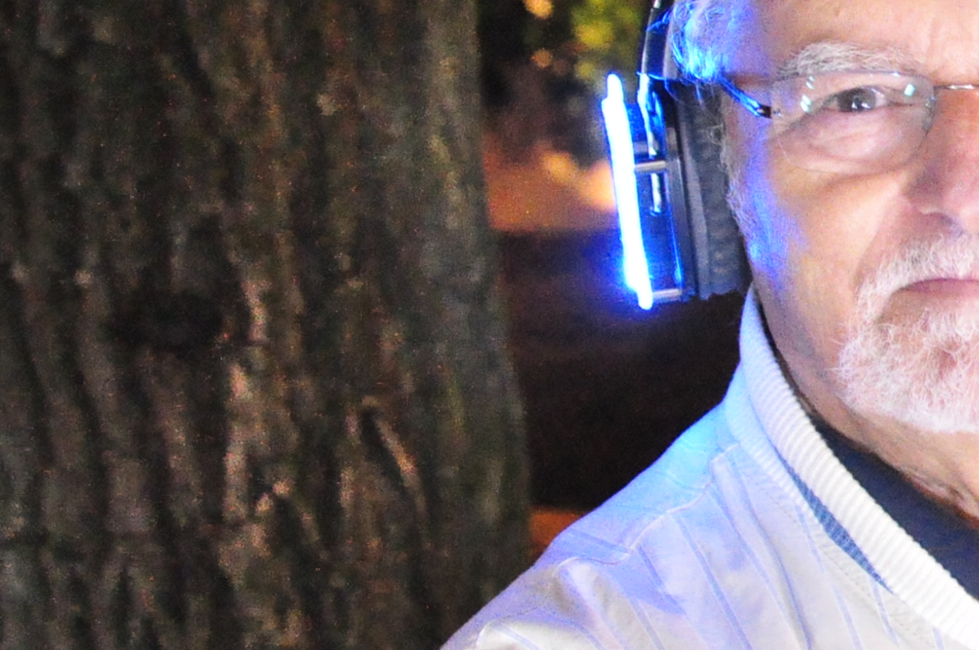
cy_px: 190
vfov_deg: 11.6
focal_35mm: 118
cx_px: 1097
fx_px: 3204
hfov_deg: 16.8
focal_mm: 28
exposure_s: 1/5
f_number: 4
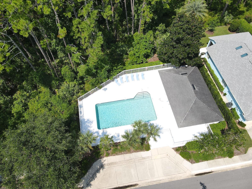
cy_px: 94
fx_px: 175
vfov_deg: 56.8
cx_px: 126
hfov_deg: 71.6
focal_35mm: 24
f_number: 2.8
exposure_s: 1/1000
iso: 100
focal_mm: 4.5
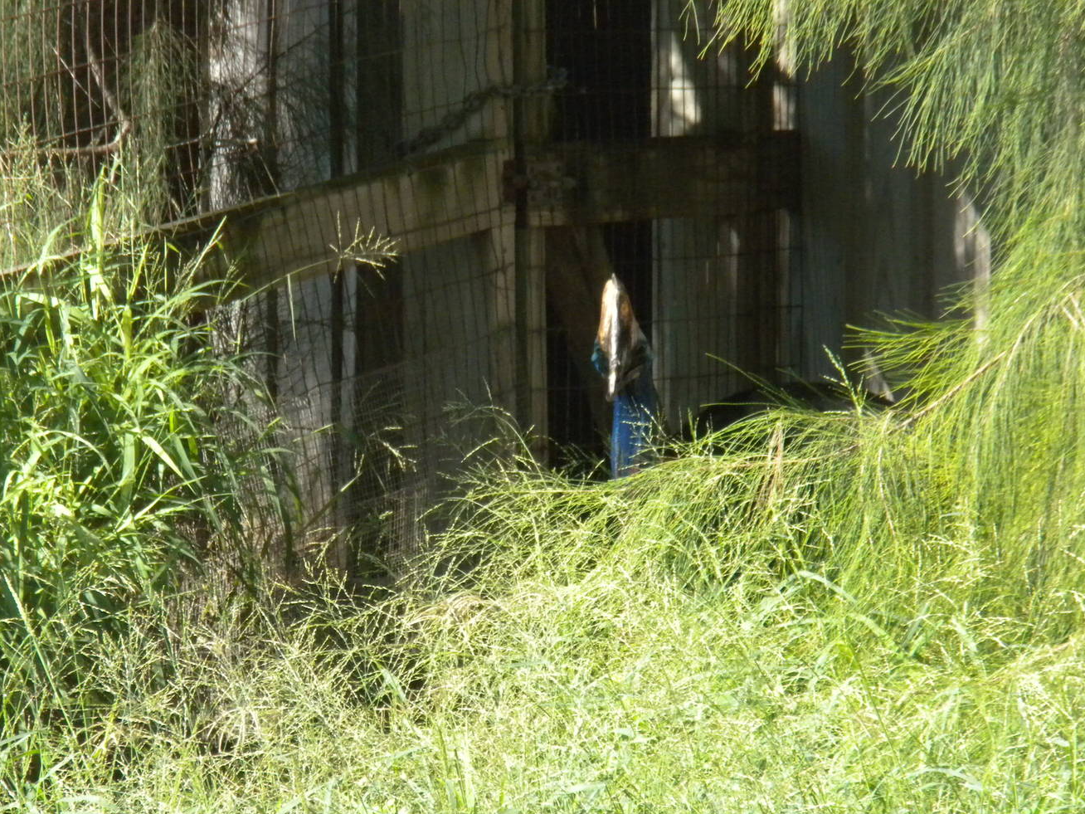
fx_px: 9967
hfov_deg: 6.2
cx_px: 474
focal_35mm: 318
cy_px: 464
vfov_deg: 4.7
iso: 400
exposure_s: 1/540
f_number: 5.3
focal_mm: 46.2
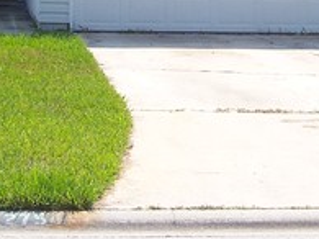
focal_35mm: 148
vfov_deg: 9.8
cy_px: -59
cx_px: 146
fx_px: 1363
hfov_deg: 13.3
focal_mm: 7.7
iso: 80
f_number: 3.2
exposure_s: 1/800
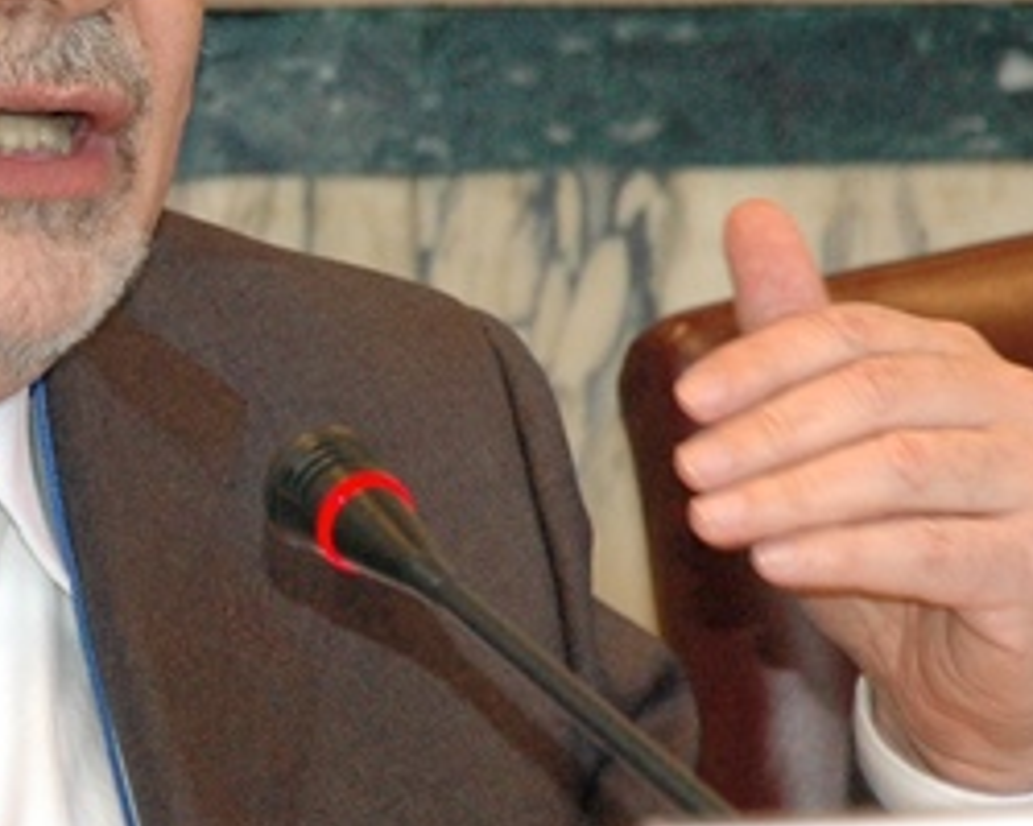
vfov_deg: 5.1
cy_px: 279
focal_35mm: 302
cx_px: -62
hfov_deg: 6.4
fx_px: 9233
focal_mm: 70
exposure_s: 1/50
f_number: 5
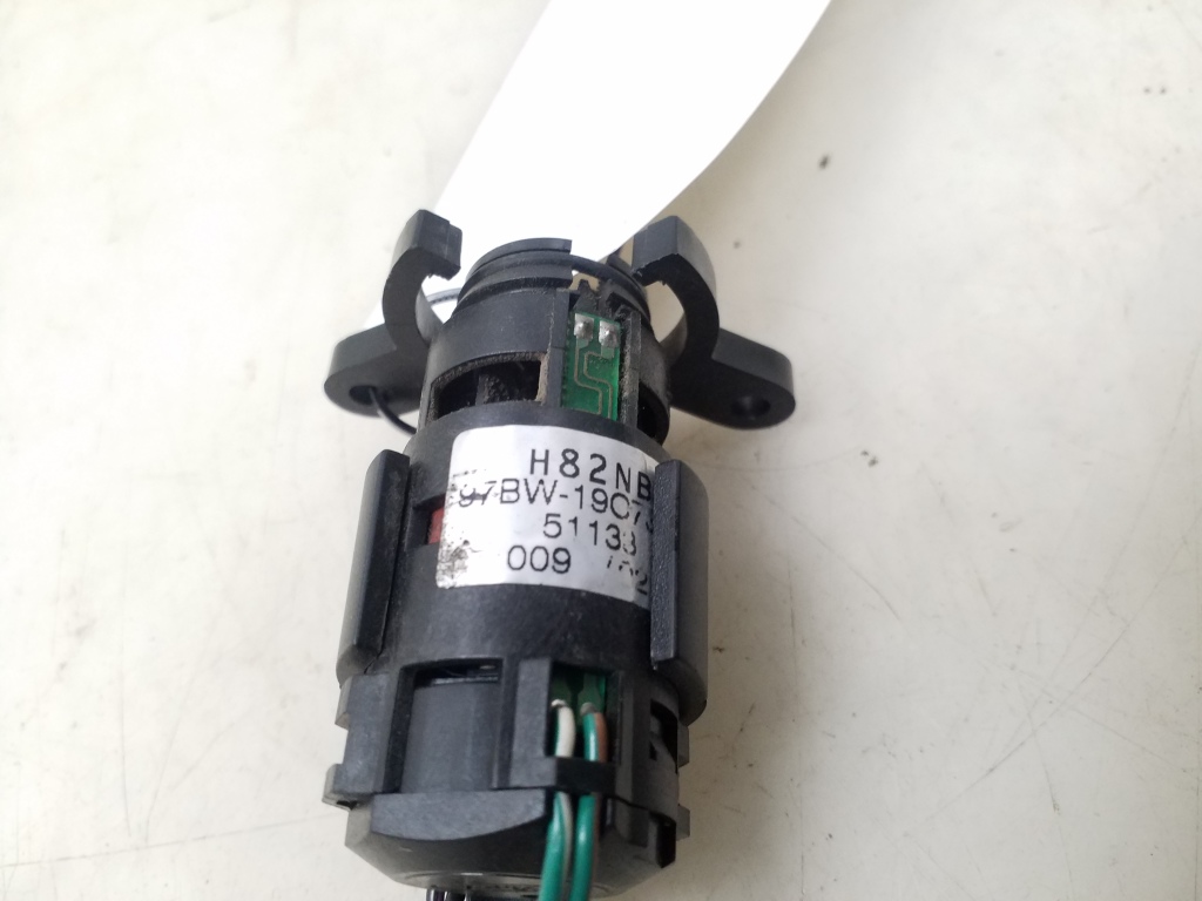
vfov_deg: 51.4
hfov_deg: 65.3
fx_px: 938
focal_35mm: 27
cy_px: 450
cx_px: 601
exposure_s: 1/50
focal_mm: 3.6
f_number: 1.9
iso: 200
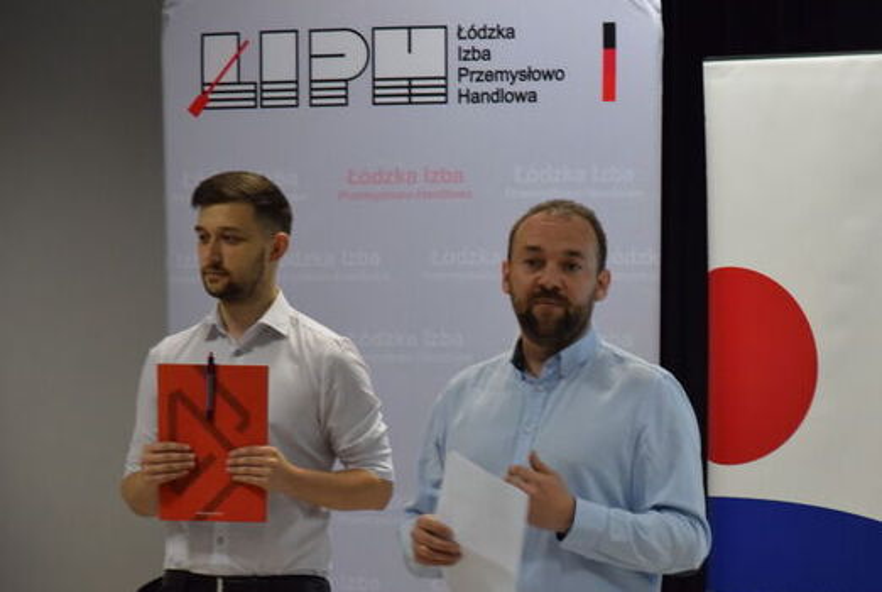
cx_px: 441
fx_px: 3387
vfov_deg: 10.0
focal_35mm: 138
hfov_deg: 14.8
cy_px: 296
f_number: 5.6
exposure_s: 1/60
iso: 1400
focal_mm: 92
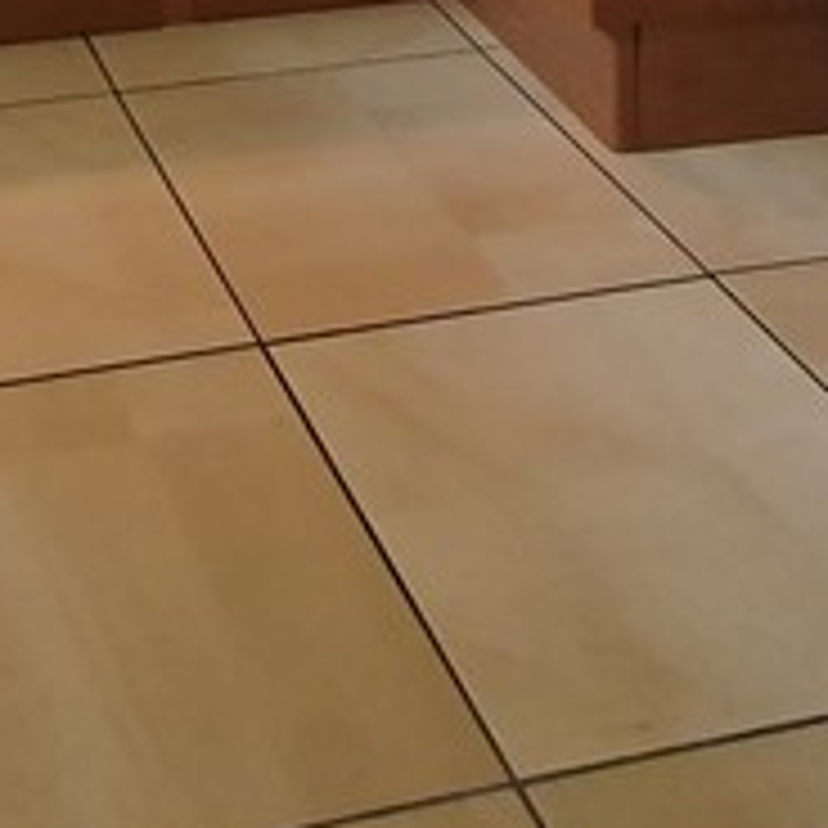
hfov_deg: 25.2
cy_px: -832
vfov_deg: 18.1
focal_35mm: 64
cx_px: -54
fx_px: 1732
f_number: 2.2
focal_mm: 1.8
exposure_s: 1/50
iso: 250
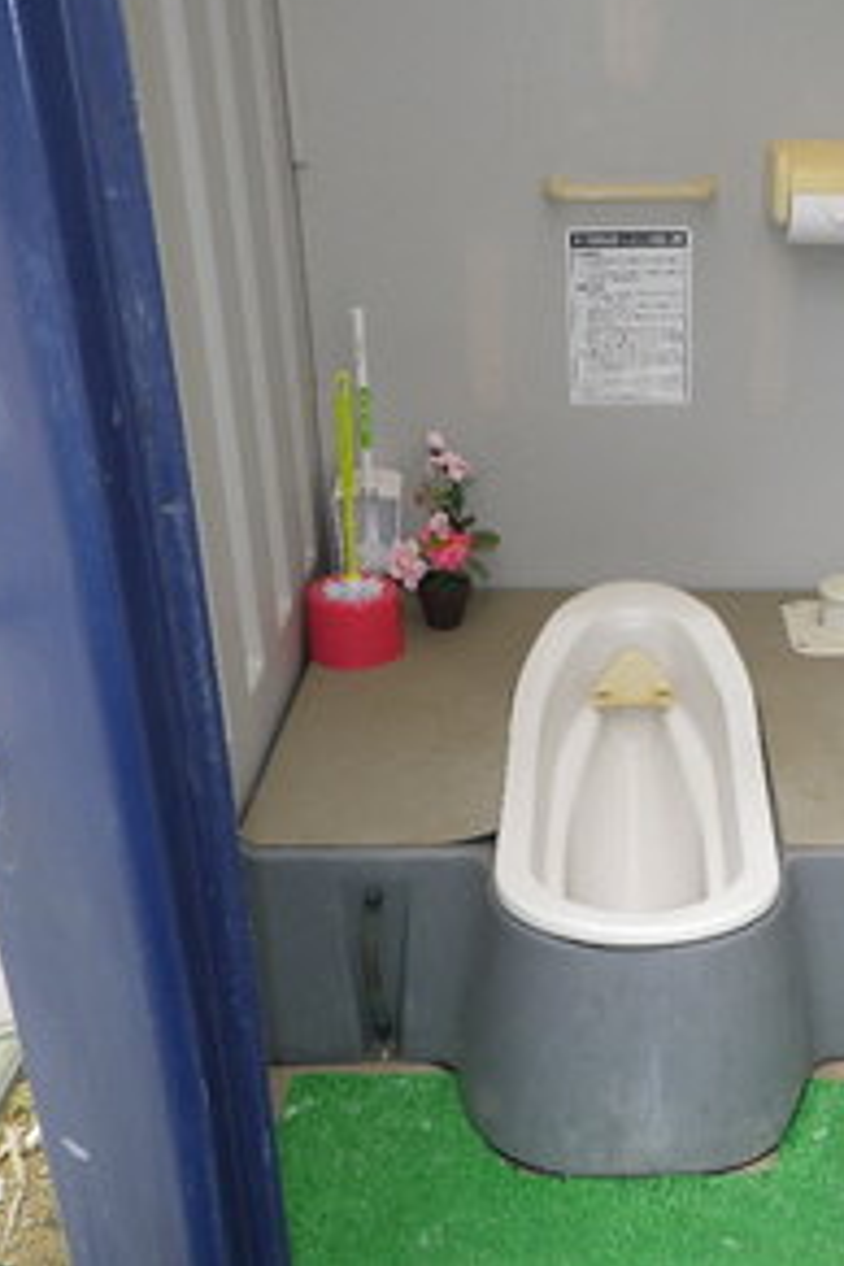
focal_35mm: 40
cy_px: 618
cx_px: 674
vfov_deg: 48.5
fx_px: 1407
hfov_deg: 32.5
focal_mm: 5
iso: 80
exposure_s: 1/100
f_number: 3.5
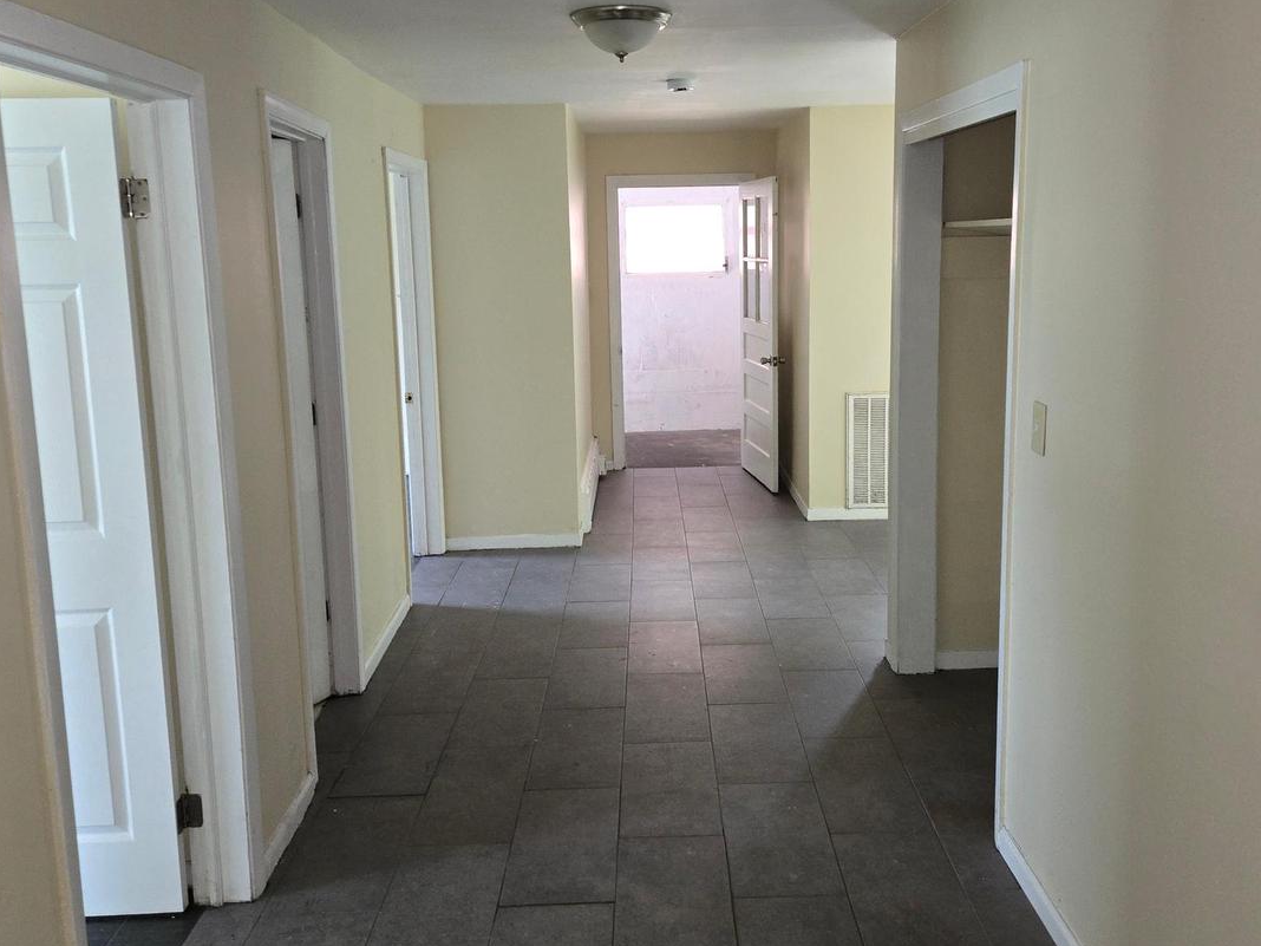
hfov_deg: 58.3
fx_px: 1129
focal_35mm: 31
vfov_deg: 45.4
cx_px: 656
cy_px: 425
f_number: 1.8
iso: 160
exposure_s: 1/24
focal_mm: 5.4
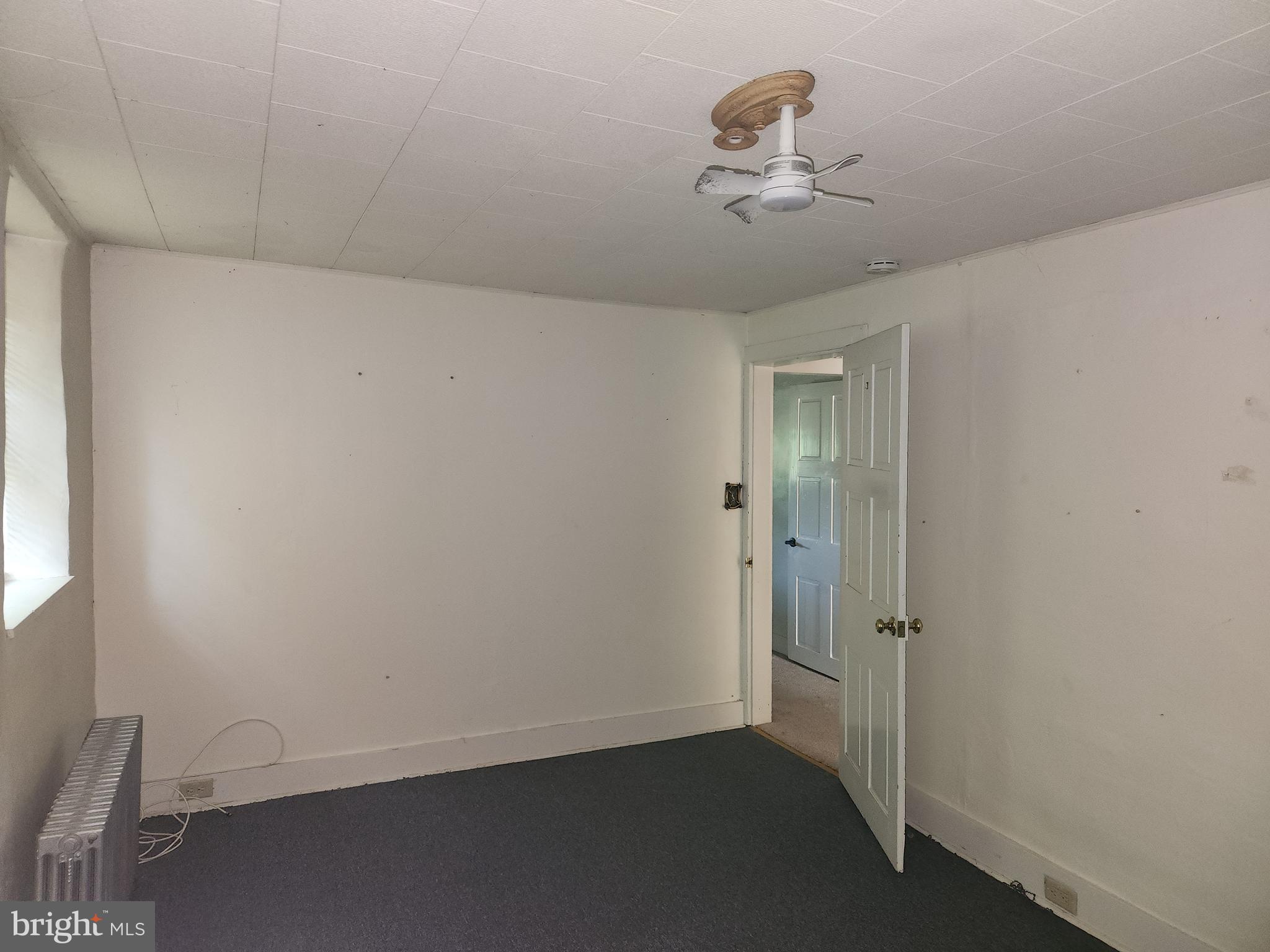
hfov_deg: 73.9
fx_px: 844
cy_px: 476
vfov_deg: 58.9
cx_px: 635
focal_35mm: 23
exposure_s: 1/15
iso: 125
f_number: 1.8
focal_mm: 5.4
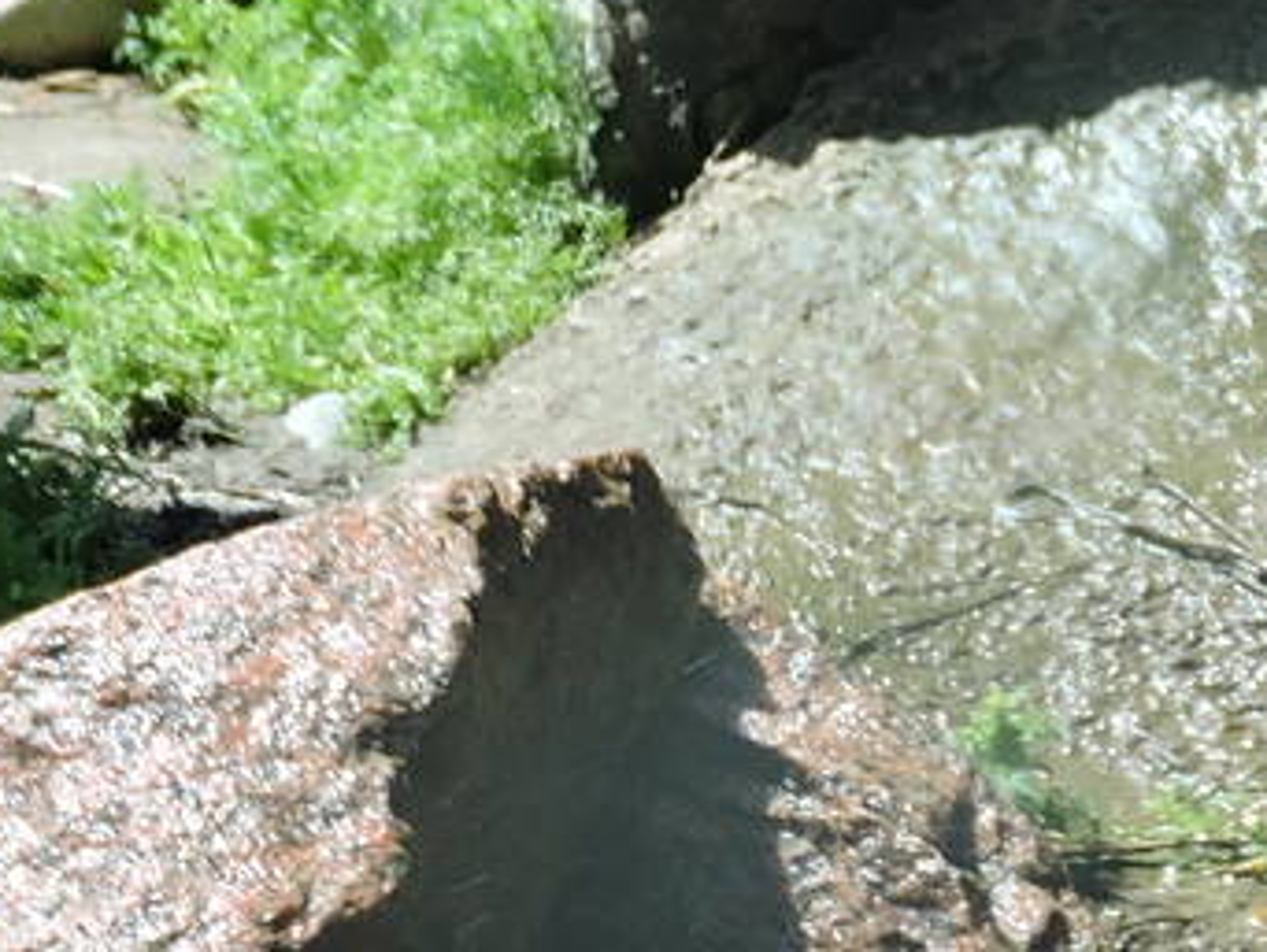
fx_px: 55637
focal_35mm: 1519
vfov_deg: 1.0
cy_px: 4
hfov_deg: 1.3
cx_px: -645
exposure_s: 1/200
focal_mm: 58
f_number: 4.8
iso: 110
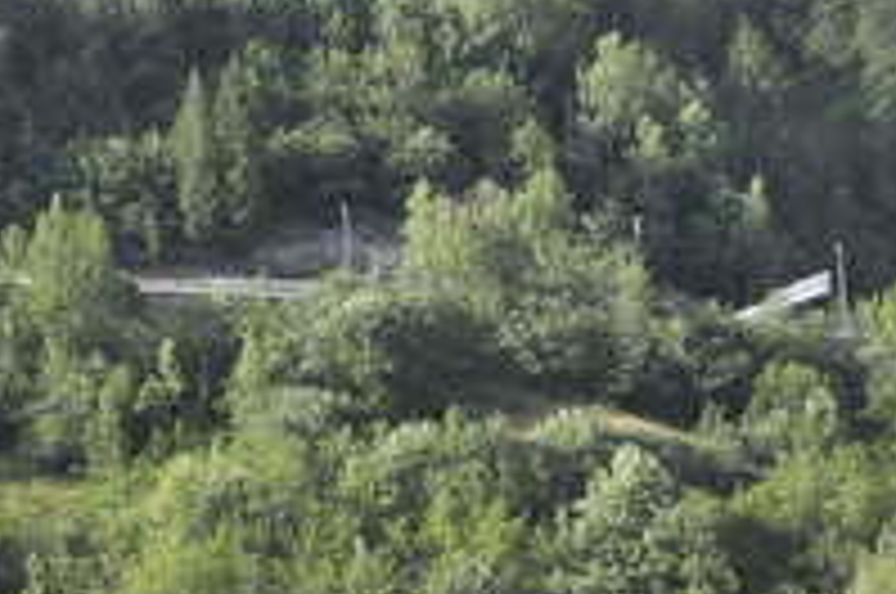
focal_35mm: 169
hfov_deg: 12.0
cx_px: -122
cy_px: 304
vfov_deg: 8.1
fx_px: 4199
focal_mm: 32
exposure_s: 1/1250
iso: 400
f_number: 5
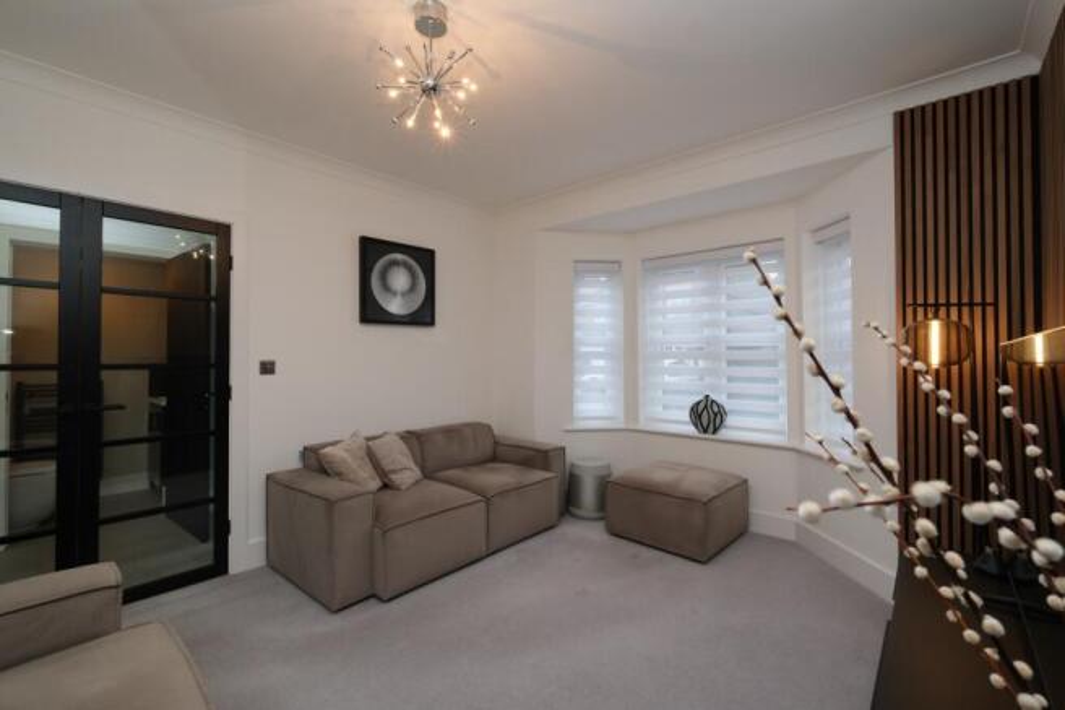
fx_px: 444
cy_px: 355
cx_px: 532
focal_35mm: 15
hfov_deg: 100.4
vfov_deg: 77.3
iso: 400
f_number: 8
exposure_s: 1/10
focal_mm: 10
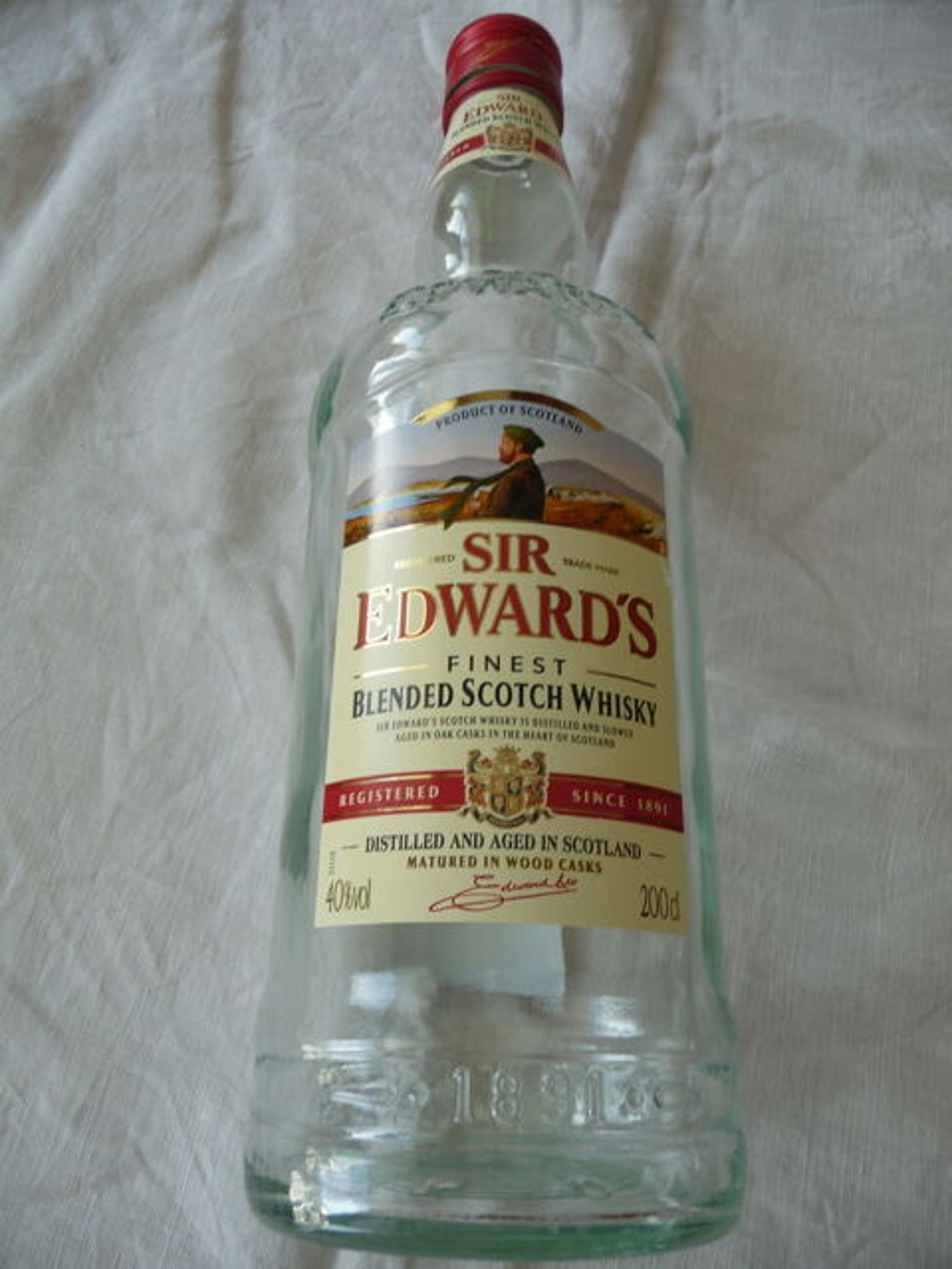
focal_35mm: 28
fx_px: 1027
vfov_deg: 63.4
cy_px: 634
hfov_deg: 49.7
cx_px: 476
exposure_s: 1/40
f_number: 3.3
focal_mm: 4.7
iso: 100
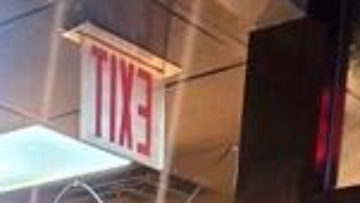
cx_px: -248
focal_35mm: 94
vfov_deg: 10.2
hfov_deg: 18.7
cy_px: 571
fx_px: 897
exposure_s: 1/60
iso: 400
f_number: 2.2
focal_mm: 2.2
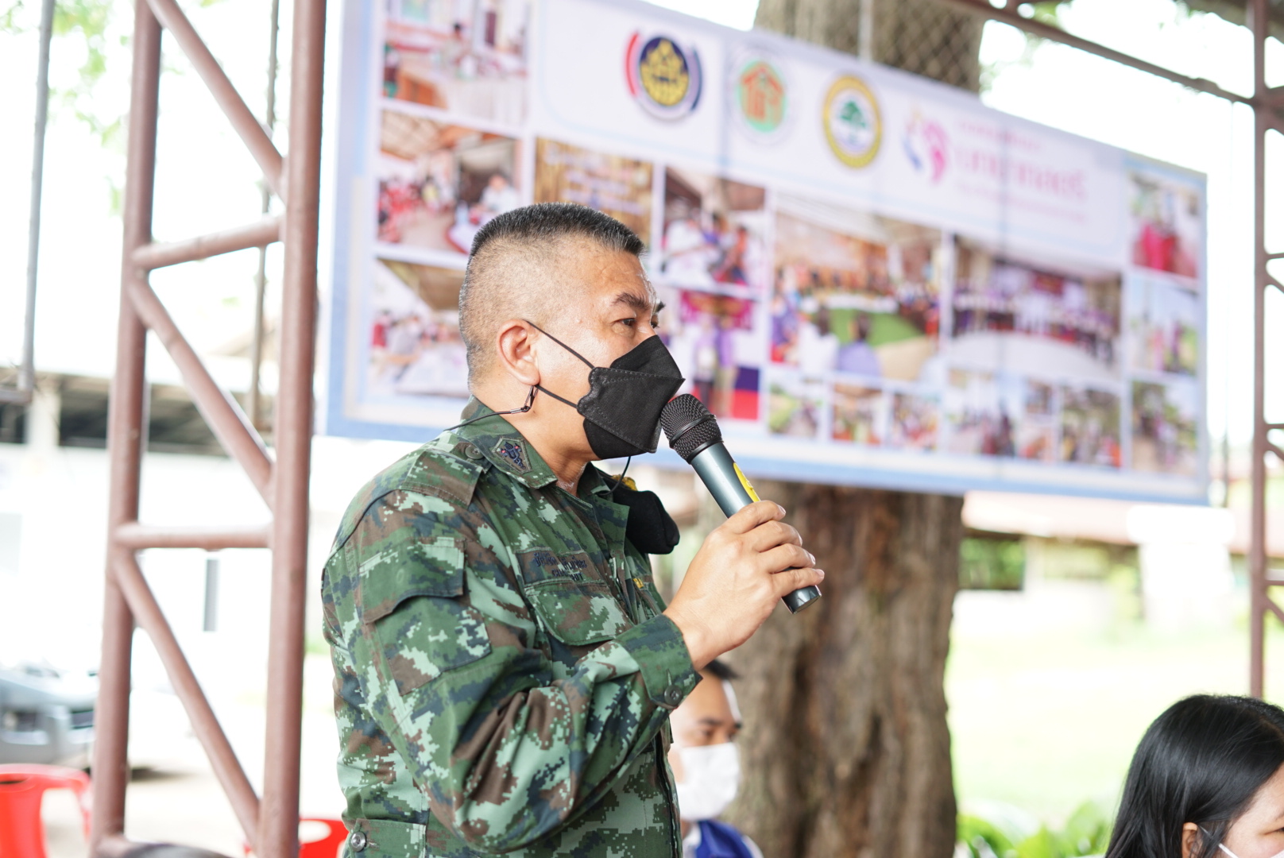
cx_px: 642
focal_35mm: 50
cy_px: 429
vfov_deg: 27.0
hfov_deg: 39.6
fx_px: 1785
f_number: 2.2
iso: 400
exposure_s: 1/400
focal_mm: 50
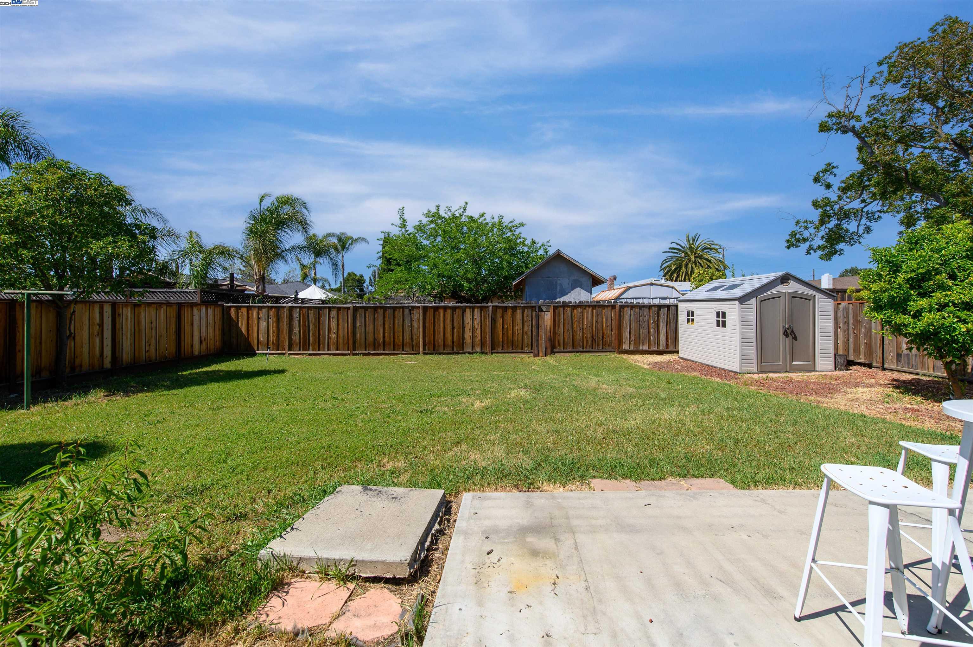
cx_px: 486
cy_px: 324
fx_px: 378
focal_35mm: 14
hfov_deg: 104.3
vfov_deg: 81.1
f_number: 6.3
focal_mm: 14
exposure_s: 1/1600
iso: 200
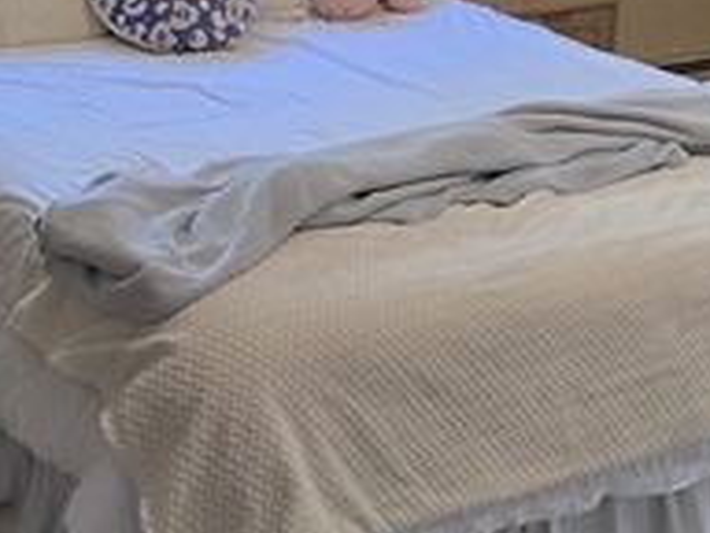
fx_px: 1887
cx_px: 288
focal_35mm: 92
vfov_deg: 16.0
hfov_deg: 21.3
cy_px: 152
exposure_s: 1/120
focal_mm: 5.4
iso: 125
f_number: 1.8
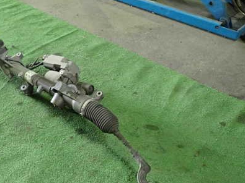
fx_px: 269
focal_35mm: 38
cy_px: 117
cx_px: 81
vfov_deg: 37.4
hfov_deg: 48.1
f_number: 2
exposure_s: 1/30
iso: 320
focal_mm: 4.5
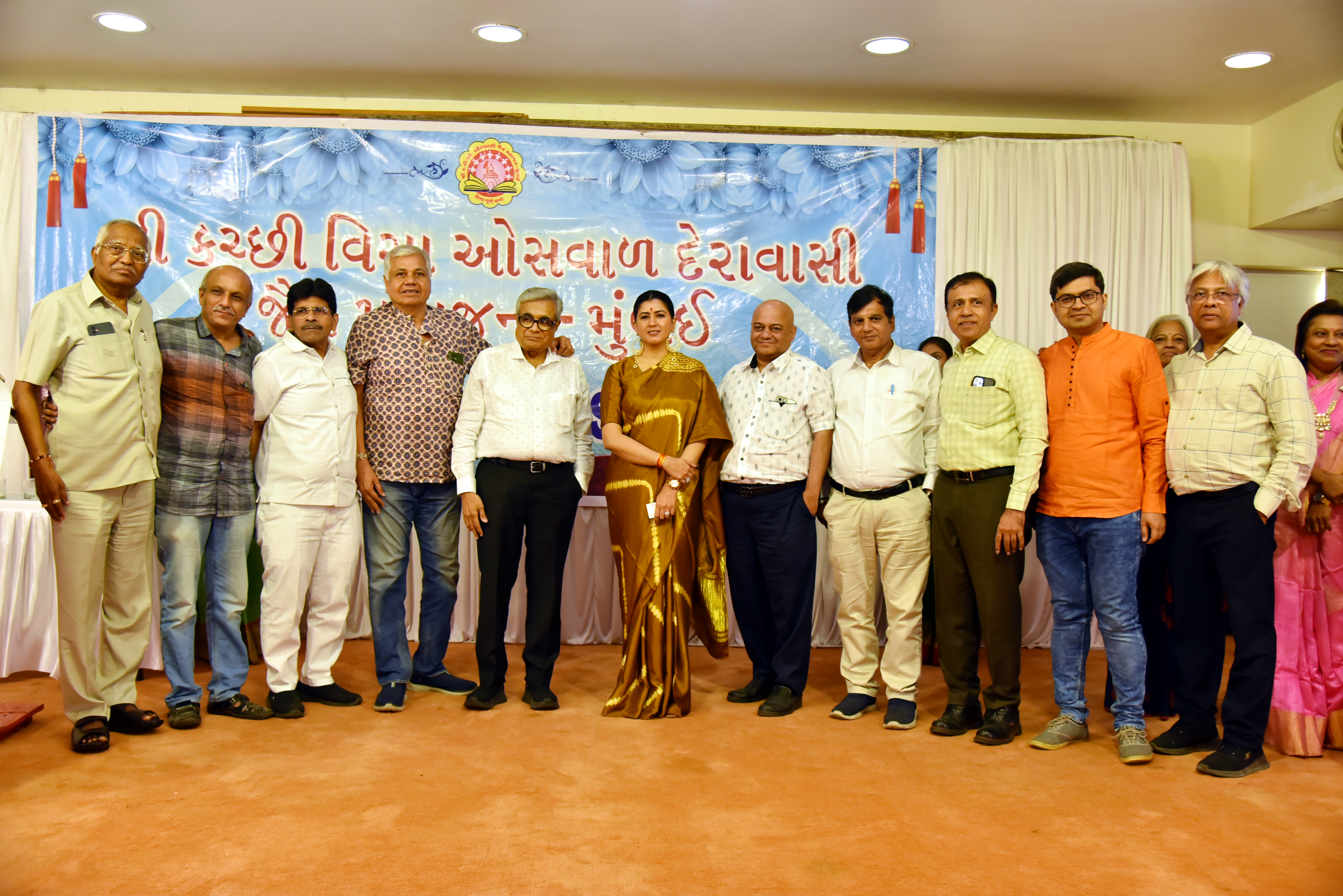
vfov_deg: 42.4
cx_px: 672
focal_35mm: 31
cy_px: 448
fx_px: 1157
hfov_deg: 60.3
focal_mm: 31
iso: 800
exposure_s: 1/160
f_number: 4
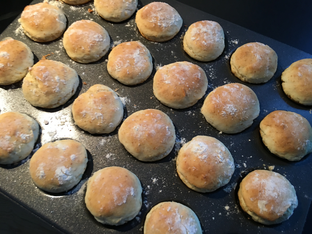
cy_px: 117
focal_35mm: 29
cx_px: 156
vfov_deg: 48.2
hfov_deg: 61.7
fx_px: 261
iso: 160
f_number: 2.2
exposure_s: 1/33
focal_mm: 4.15
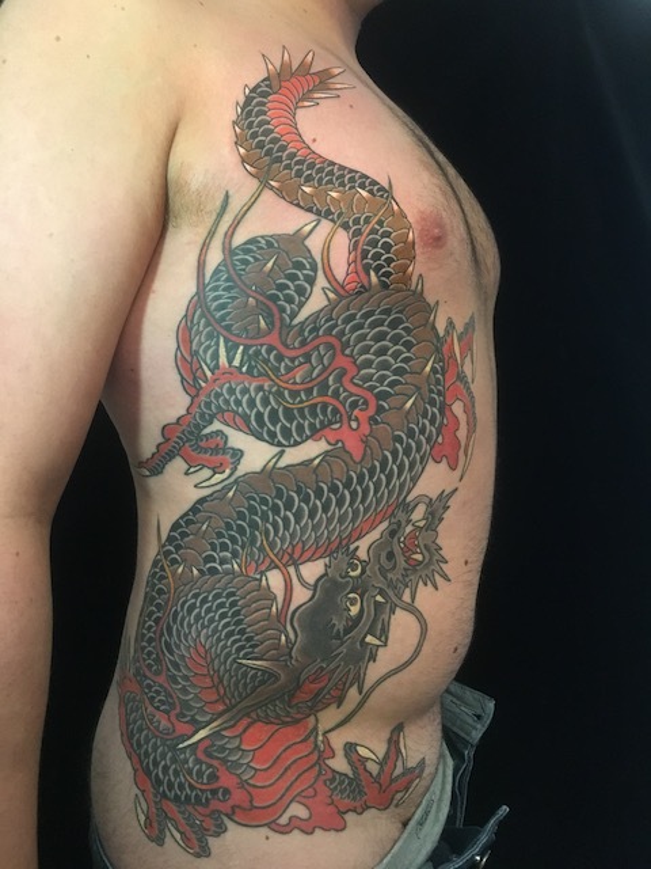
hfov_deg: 48.2
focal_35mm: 29
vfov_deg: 61.7
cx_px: 326
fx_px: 727
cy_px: 434
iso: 250
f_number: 2.2
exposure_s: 1/17
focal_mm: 4.15
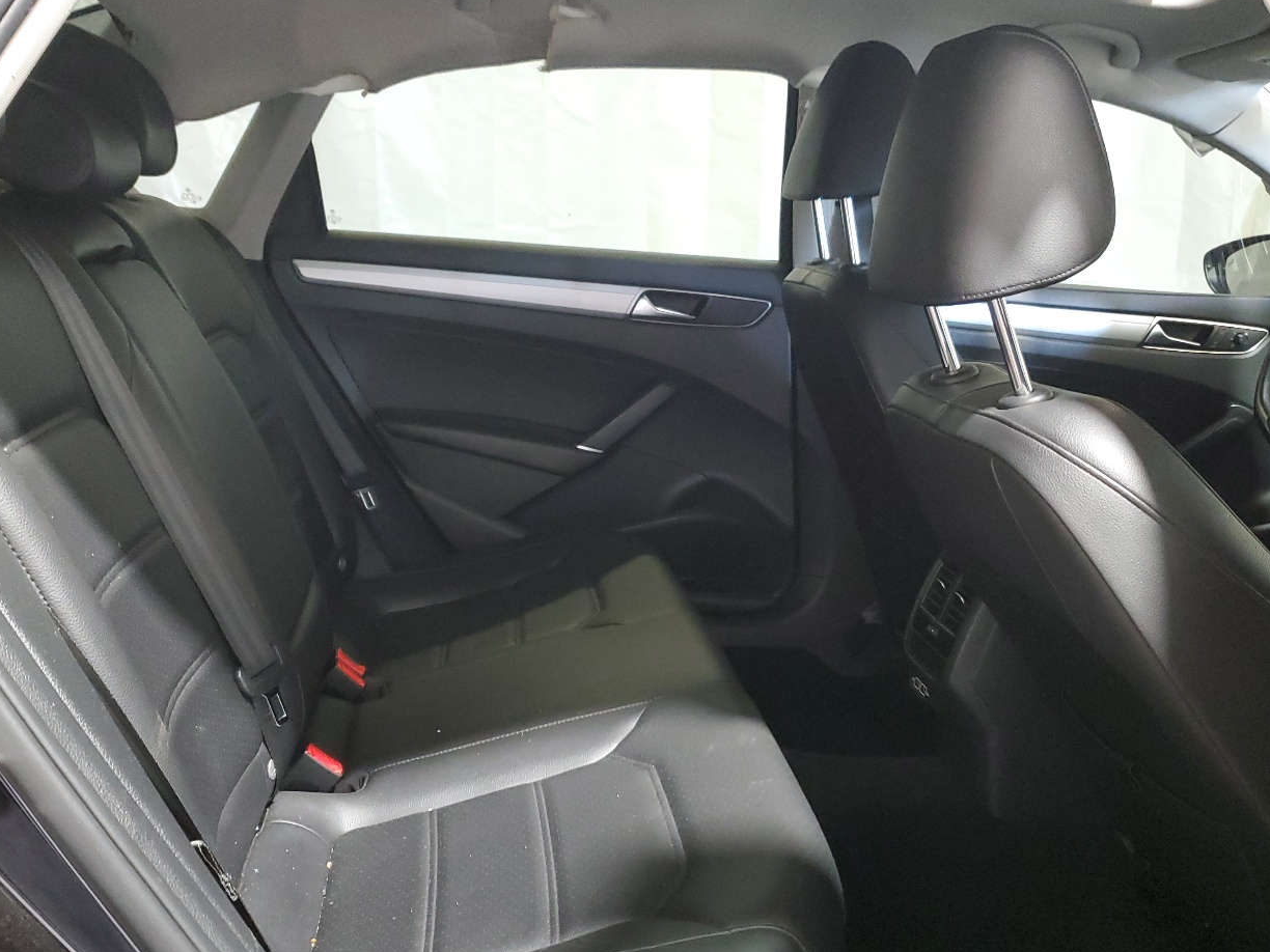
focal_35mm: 34
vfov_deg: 41.7
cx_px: 674
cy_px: 550
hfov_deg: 53.9
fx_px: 1247
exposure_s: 1/30
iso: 334
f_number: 1.5
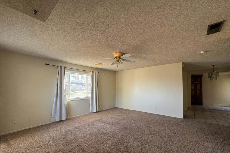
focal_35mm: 15
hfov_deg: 100.4
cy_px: 86
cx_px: 118
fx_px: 96
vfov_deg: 77.0
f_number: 2.2
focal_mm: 2.22
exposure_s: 1/99
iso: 125
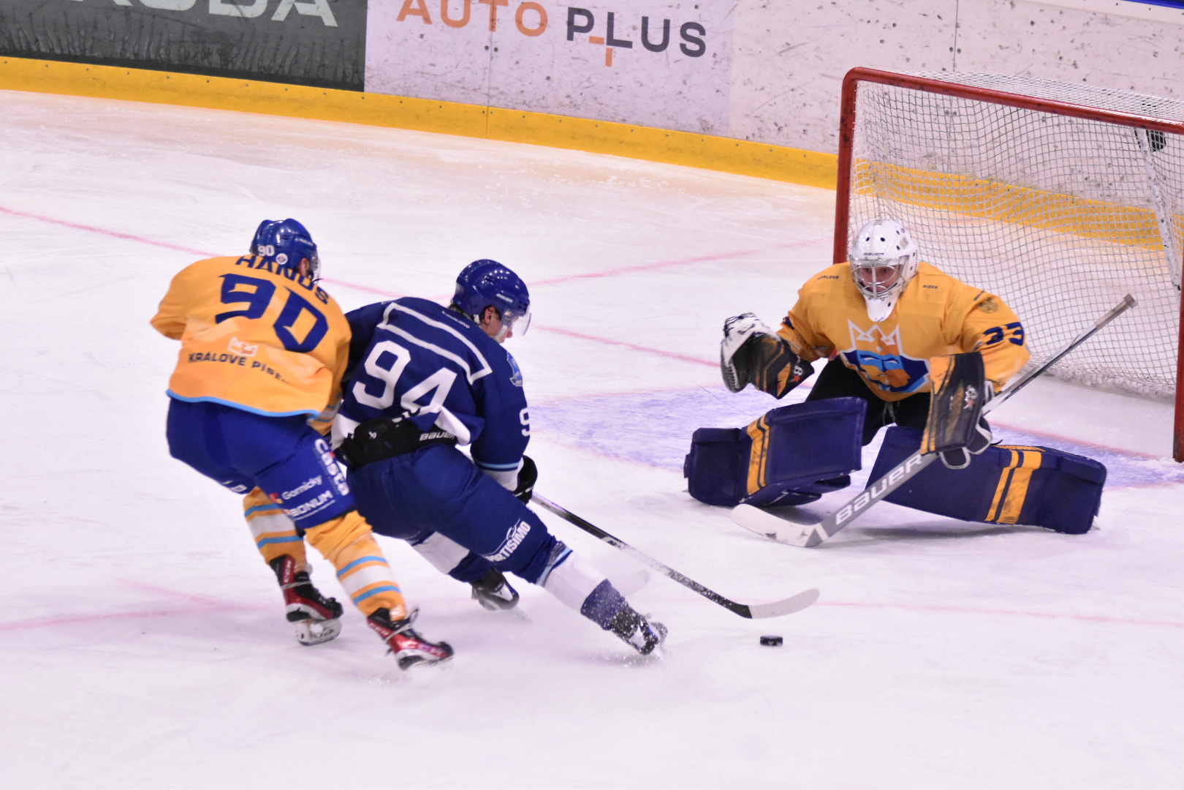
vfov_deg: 5.0
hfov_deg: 7.4
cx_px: 592
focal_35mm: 278
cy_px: 395
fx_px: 9126
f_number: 5.6
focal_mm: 185
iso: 4000
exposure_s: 1/400
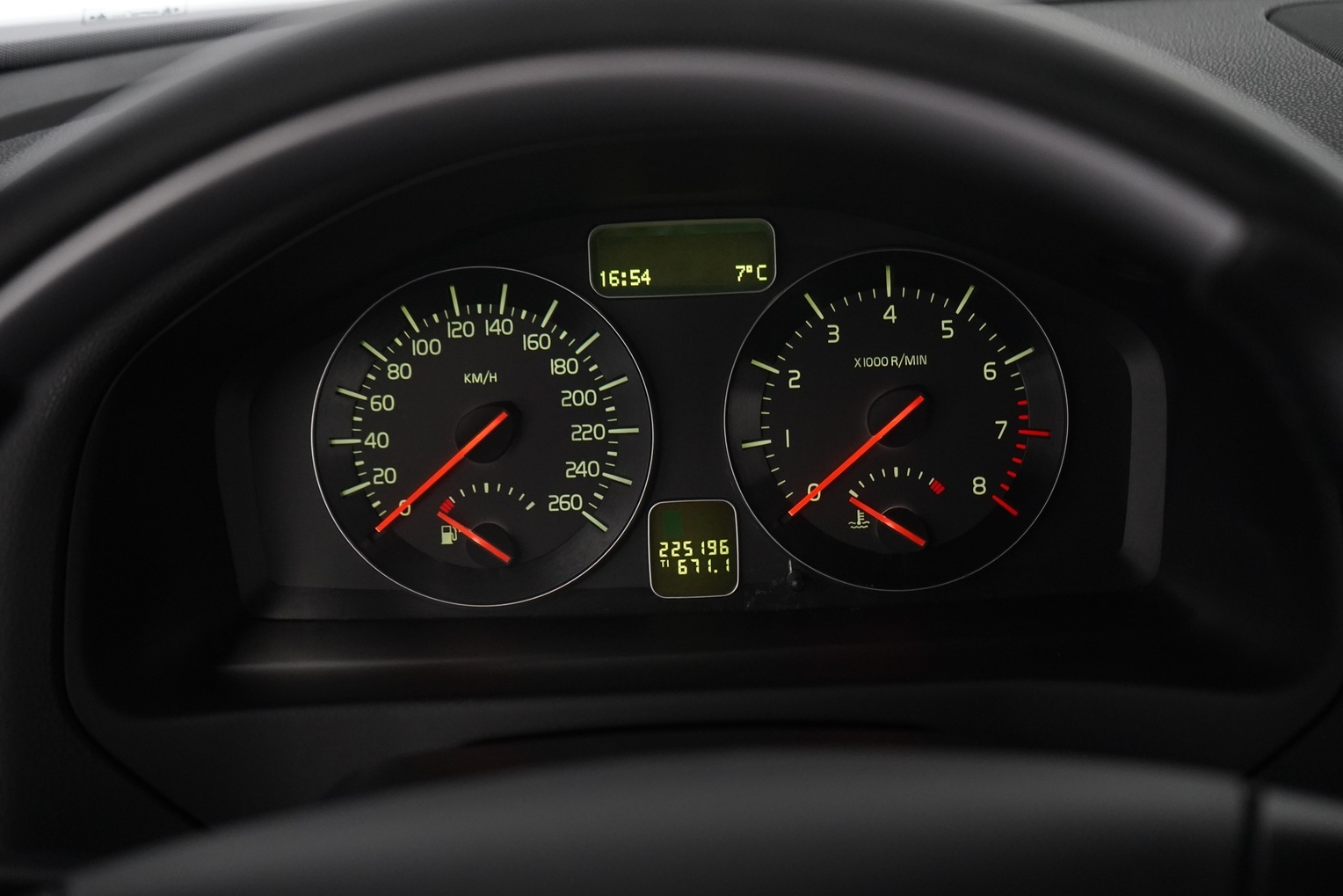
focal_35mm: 53
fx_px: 1977
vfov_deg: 25.5
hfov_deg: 37.5
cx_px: 681
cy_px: 458
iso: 4000
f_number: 4.5
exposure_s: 1/60
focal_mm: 50
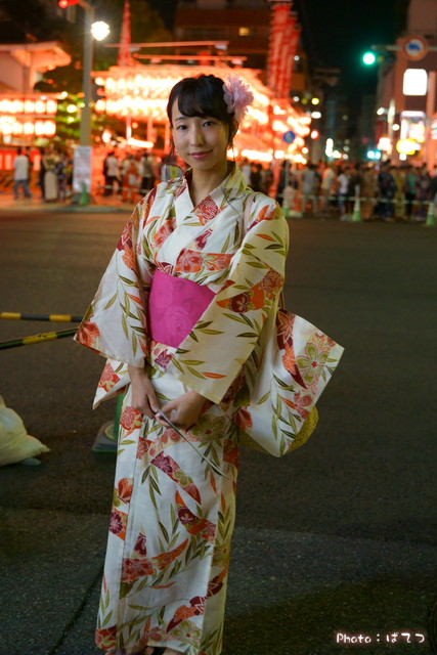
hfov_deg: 40.0
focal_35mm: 33
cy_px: 328
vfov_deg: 57.2
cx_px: 218
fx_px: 601
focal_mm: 33
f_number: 2.8
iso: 1600
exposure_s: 1/60
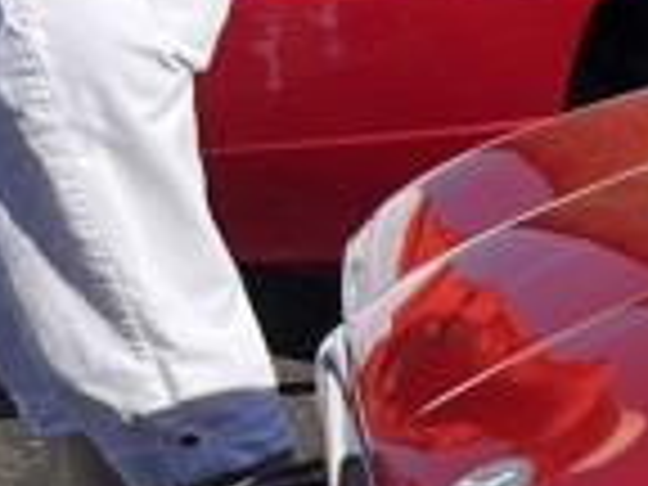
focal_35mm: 185
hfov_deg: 8.3
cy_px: 220
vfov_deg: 8.0
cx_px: 2210
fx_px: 3463
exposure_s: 1/2463
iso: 50
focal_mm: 5.1
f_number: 1.6
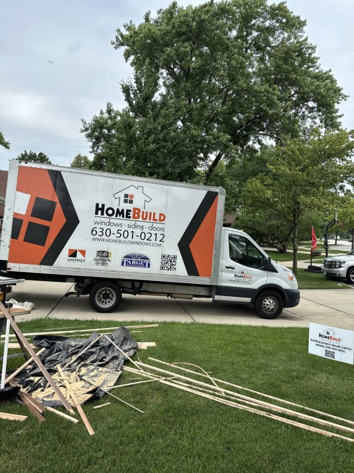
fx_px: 327
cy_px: 236
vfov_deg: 71.6
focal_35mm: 24
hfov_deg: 56.8
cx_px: 177
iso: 80
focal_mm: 6.86
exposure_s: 1/1692
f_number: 1.78
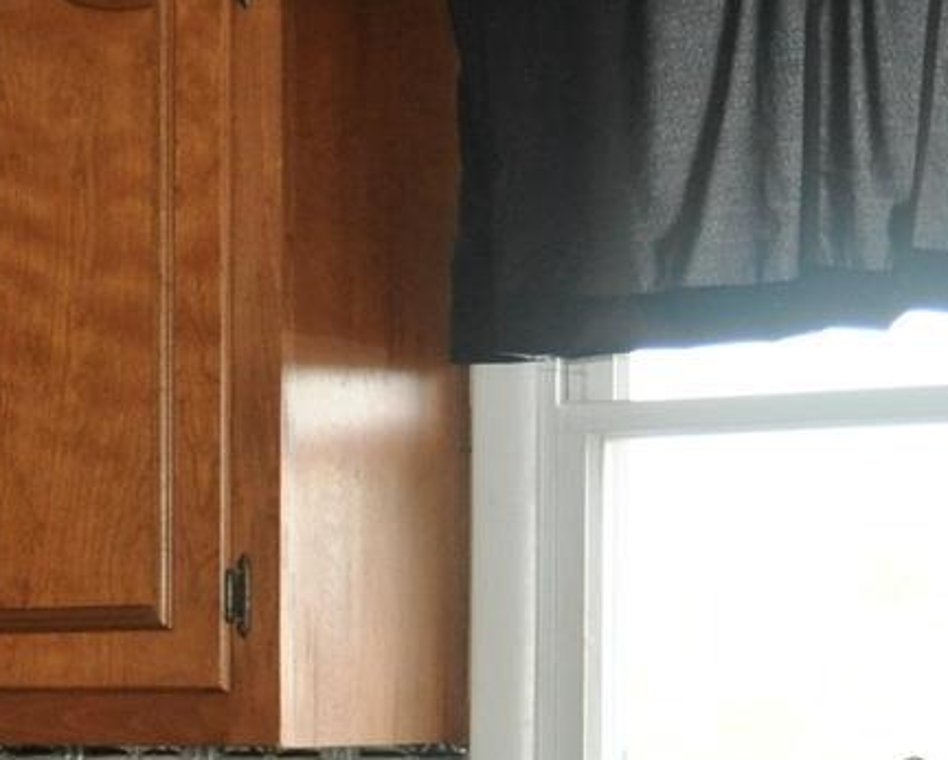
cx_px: -336
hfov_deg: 15.2
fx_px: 3368
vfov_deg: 12.5
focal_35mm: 120
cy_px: 927
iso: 800
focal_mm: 18
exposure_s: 1/60
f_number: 3.5
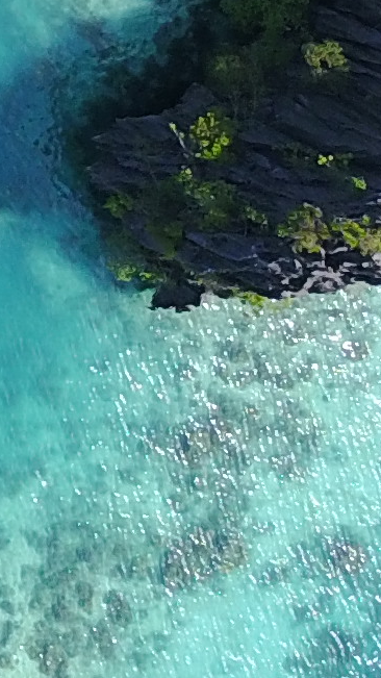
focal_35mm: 174
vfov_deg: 11.2
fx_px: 3126
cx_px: -1172
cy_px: -690
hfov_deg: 5.9
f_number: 2.2
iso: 100
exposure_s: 1/271
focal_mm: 4.73
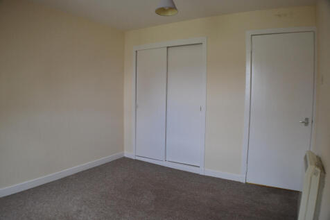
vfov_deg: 43.6
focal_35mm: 30
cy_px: 110
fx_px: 275
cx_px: 165
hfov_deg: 61.9
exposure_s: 1/50
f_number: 3.8
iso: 400
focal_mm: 20
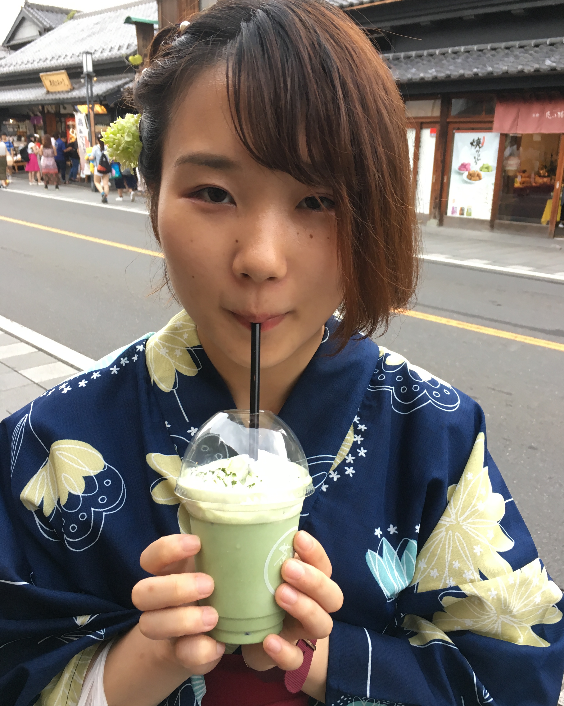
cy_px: 361
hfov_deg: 47.1
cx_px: 282
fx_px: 647
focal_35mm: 31
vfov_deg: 57.2
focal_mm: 4.15
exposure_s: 1/30
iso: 25
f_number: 2.2
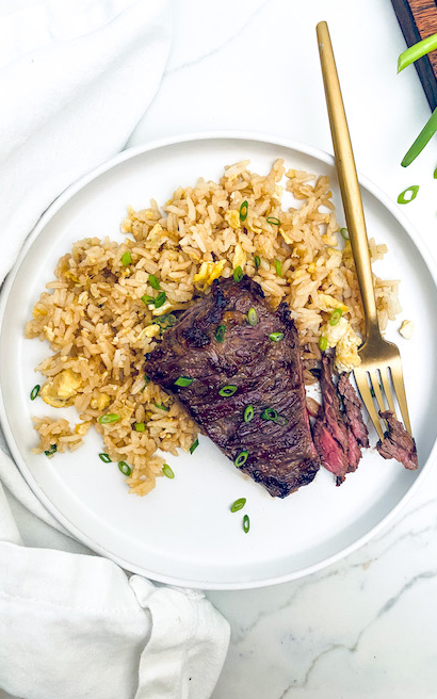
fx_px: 534
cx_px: 218
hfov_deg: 44.5
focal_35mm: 28
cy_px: 351
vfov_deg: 66.5
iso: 160
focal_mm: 4.25
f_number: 1.8
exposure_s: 1/60
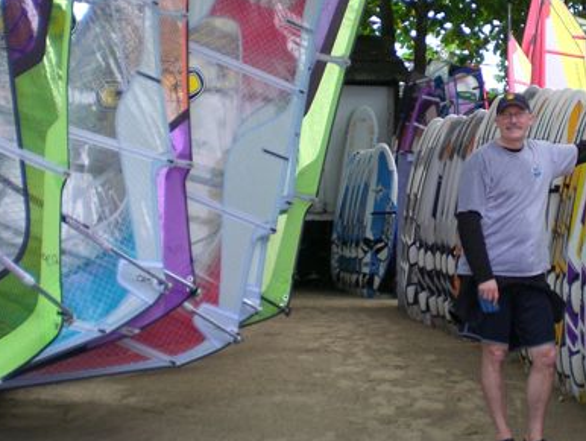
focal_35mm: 63
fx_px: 1067
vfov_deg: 23.3
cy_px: 186
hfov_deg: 30.0
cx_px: 471
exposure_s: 1/160
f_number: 3.1
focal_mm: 6.3
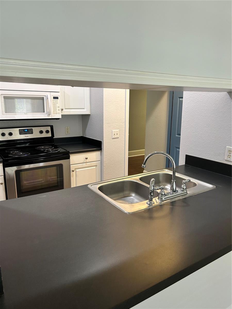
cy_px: 154
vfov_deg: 67.3
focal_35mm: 26
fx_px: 232
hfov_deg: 53.1
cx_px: 116
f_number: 1.5
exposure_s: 1/60
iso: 160
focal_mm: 5.7
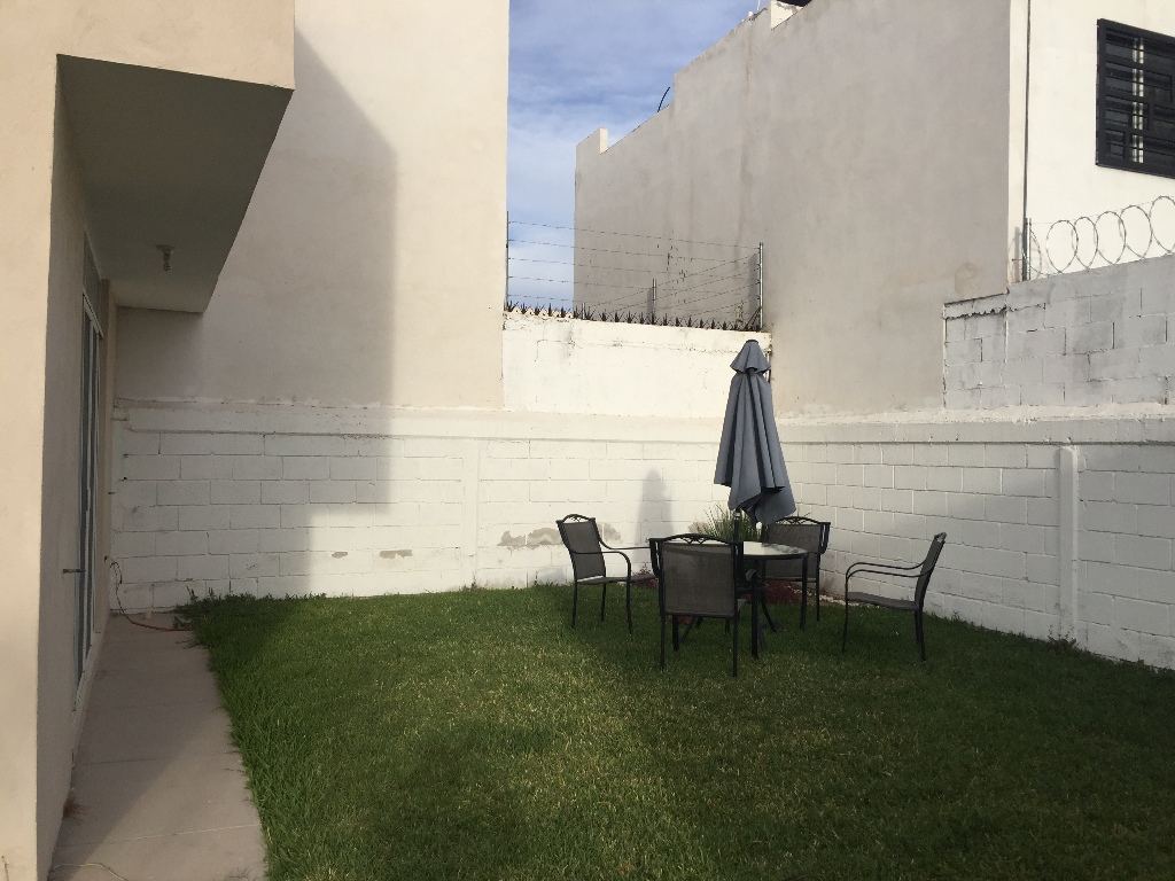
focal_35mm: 29
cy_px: 440
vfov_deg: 48.2
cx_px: 588
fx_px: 984
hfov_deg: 61.7
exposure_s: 1/2083
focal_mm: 4.15
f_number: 2.2
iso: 32
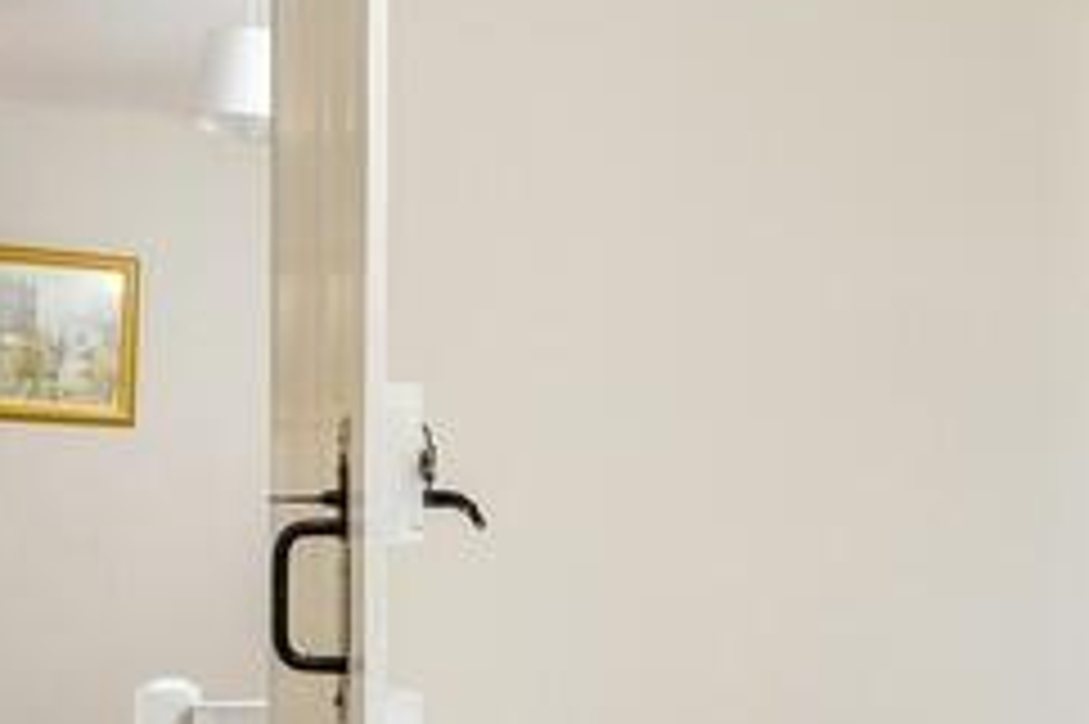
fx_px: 1663
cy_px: 693
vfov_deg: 23.7
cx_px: 243
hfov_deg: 35.3
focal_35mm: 55
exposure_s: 1/5
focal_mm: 8.4
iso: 160
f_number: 7.1
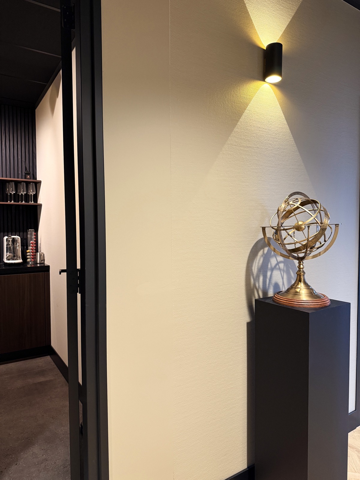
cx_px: 180
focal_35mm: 24
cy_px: 240
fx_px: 333
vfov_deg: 71.6
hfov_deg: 56.8
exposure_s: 1/50
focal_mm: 6.76
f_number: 1.78
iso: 320
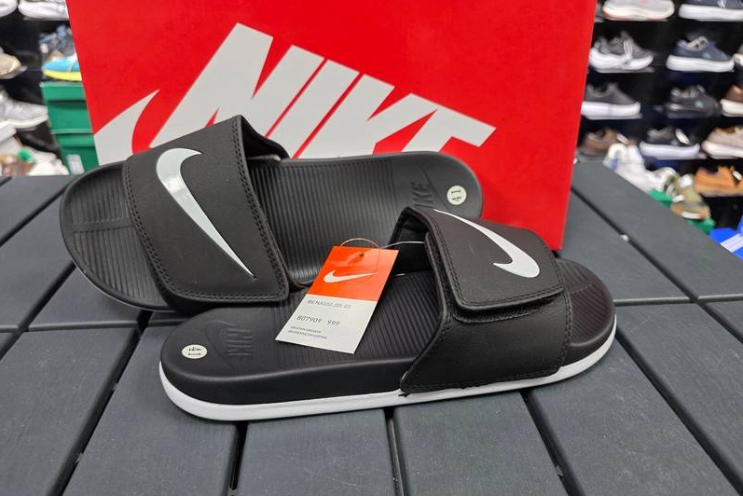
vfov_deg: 53.1
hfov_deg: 73.7
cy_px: 272
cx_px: 371
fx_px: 495
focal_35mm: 24
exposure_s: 1/100
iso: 320
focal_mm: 6.3
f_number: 1.7
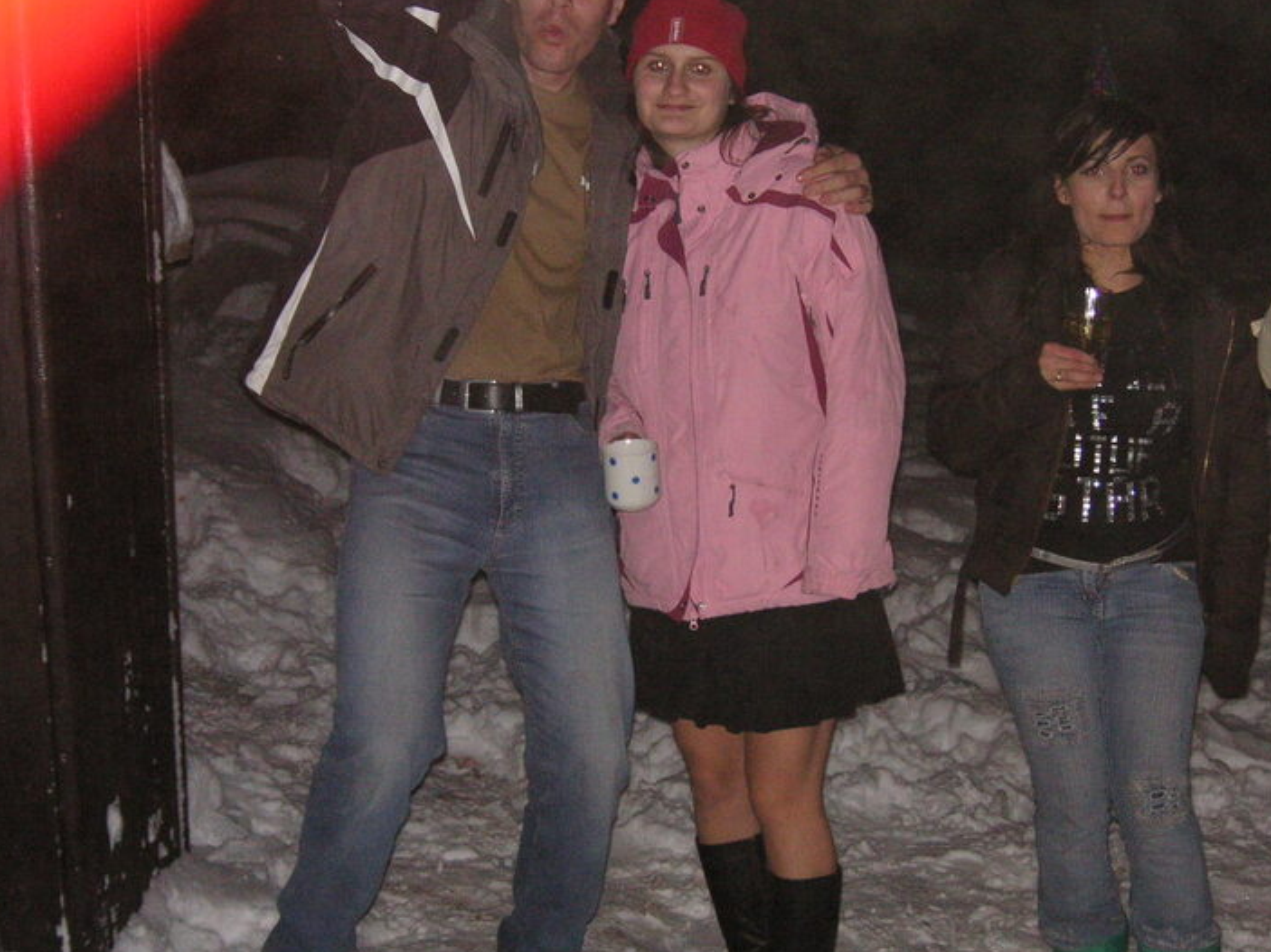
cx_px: 656
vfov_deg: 22.2
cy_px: 419
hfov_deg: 29.4
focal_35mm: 66
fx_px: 2423
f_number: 3.7
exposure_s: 1/60
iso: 160
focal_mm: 9.6
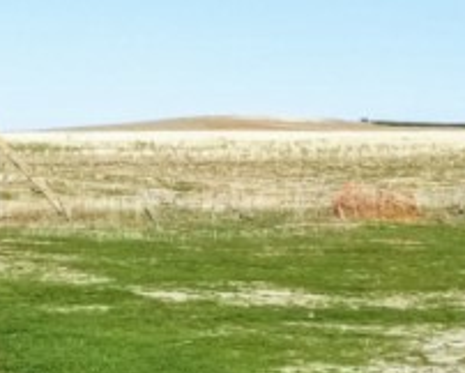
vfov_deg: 9.9
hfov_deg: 11.2
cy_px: -174
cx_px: -548
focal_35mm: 152
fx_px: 2094
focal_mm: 4.3
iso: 50
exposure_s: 1/2760
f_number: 1.7
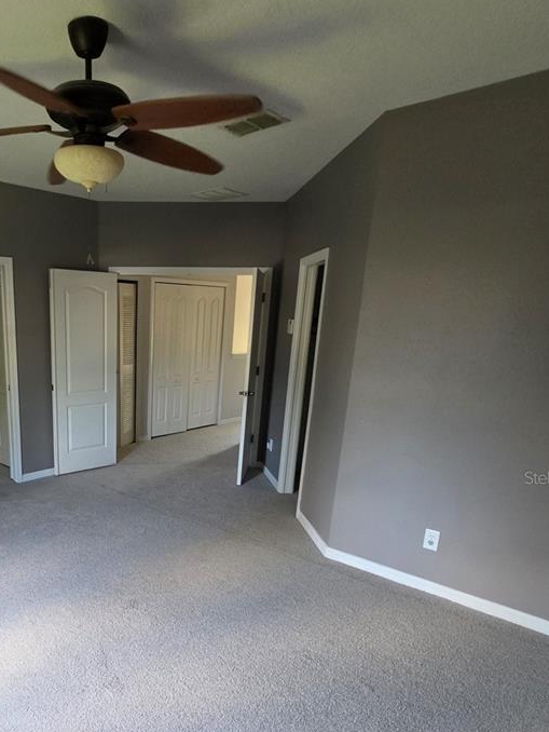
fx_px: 486
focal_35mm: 23
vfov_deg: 72.1
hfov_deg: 55.1
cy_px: 477
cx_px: 115
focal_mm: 2.2
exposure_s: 1/60
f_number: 1.9
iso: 400
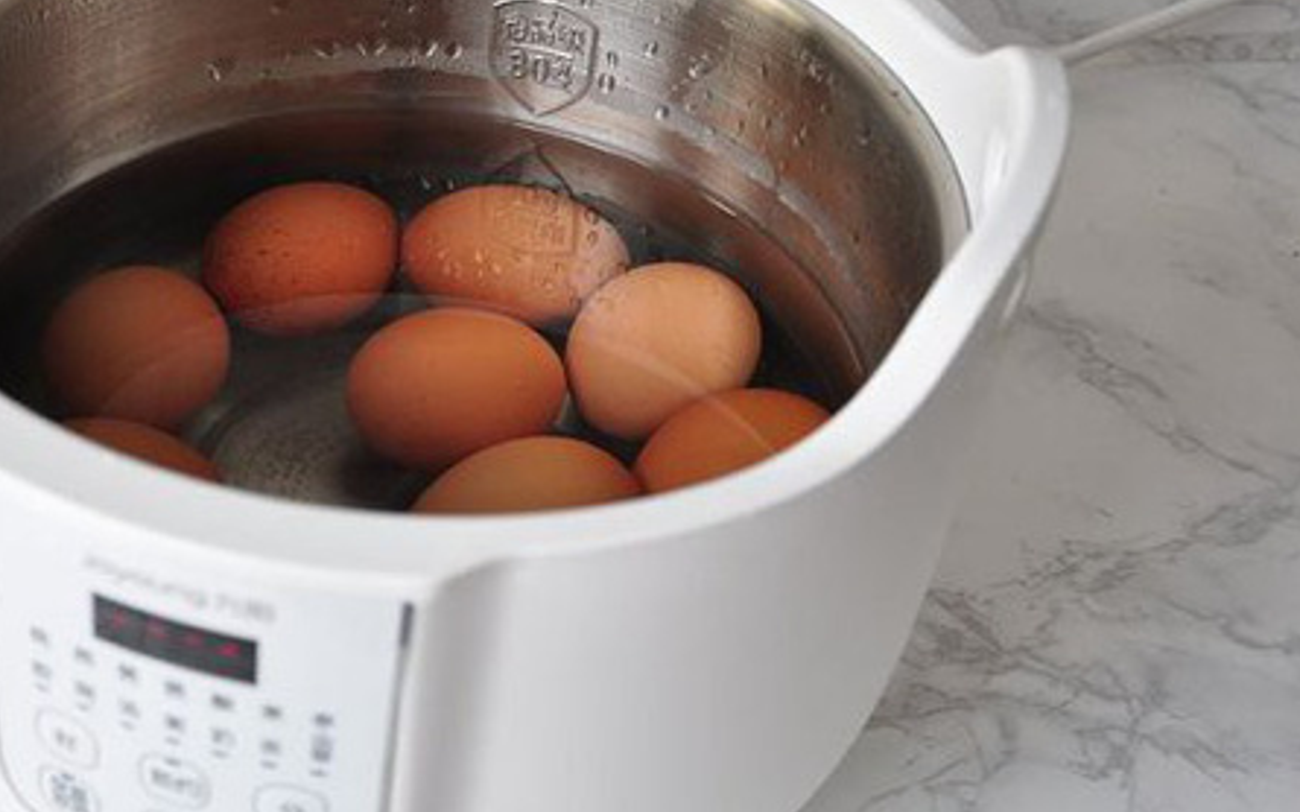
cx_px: 362
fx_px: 2728
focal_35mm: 77
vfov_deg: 16.9
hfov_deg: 26.5
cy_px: 384
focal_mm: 34
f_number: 5
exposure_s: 1/50
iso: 500
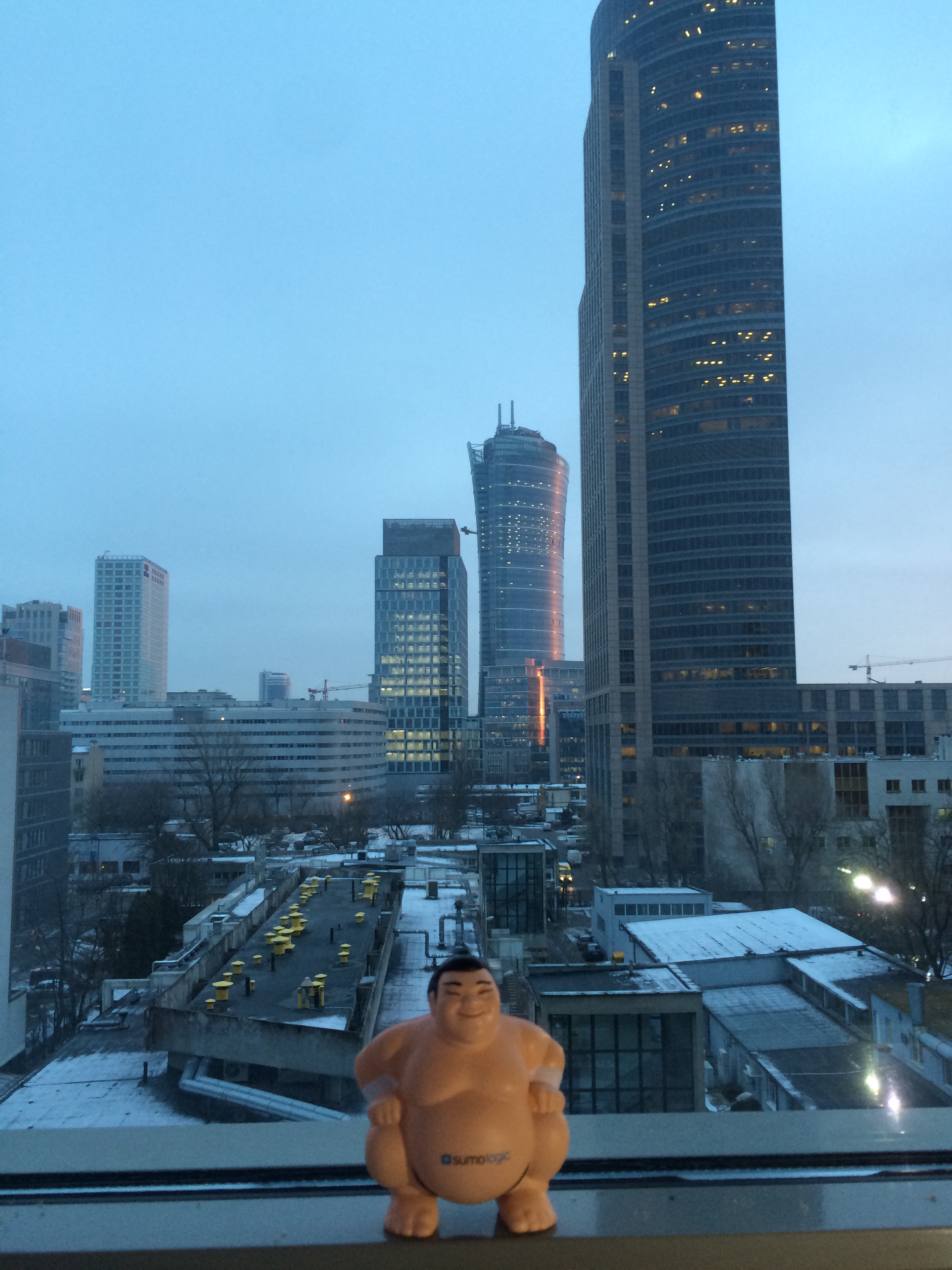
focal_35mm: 29
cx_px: 476
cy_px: 635
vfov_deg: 61.7
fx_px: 1063
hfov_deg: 48.2
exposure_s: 1/30
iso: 80
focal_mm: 4.15
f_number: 2.2
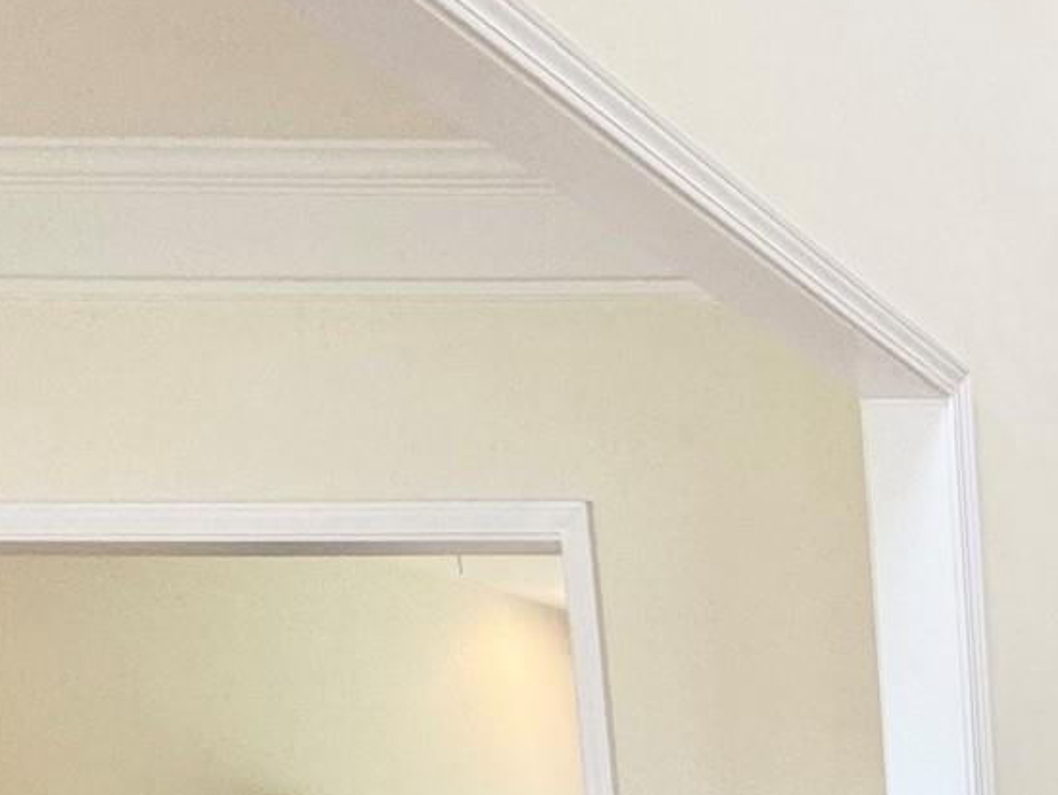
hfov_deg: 24.8
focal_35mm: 52
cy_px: 1177
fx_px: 1590
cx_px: 1707
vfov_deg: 23.0
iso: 160
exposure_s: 1/120
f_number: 2.2
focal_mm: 2.22
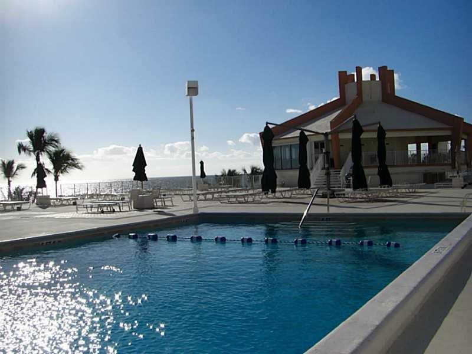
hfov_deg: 49.0
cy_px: 177
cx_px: 236
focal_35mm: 38
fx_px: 518
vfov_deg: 37.7
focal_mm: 6.3
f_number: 9.2
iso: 64
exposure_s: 1/200
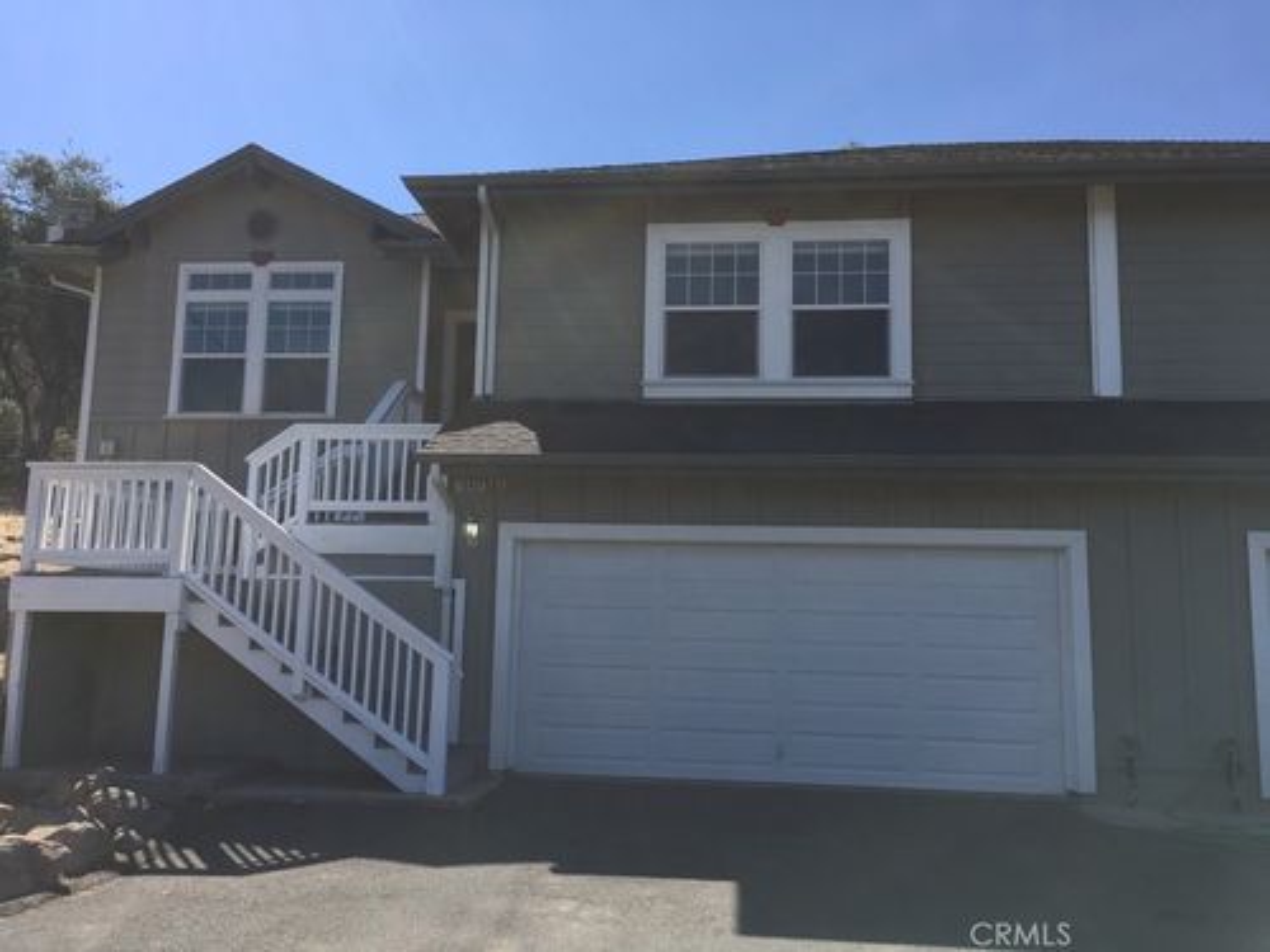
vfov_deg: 48.2
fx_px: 1064
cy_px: 476
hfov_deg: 61.7
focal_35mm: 29
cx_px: 635
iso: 25
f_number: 2.2
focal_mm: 4.15
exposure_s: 1/1350
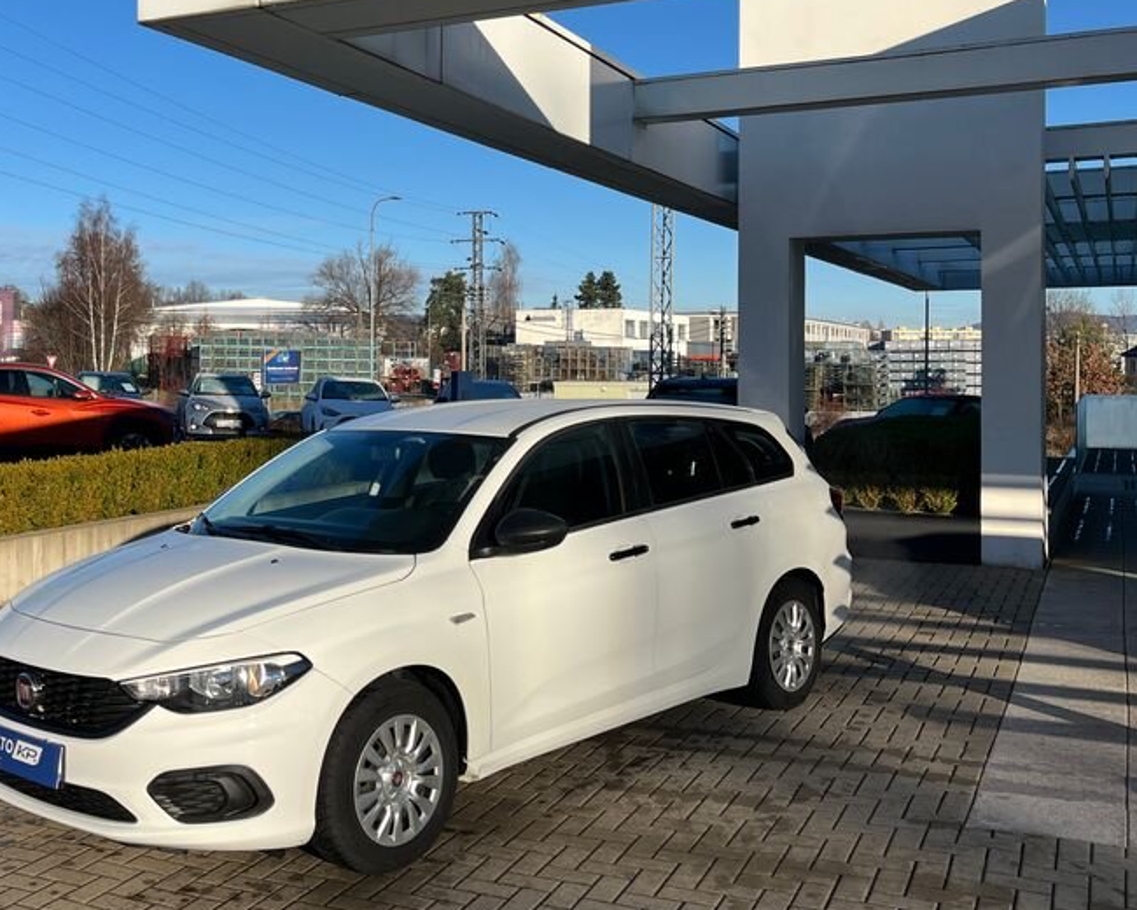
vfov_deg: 37.1
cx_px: 411
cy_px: 343
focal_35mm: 40
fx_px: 1346
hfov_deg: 45.3
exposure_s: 1/2179
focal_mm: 5.1
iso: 50
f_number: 1.6
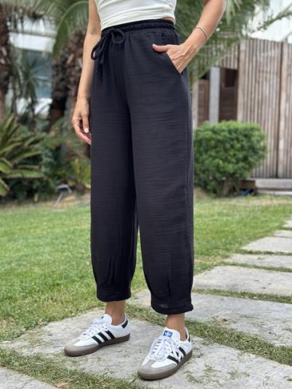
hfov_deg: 29.1
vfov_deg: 38.2
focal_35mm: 50
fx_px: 562
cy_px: 196
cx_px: 151
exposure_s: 1/253
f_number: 1.78
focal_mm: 6.86
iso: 80
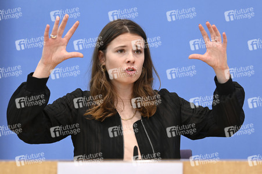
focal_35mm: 82
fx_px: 596
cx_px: 131
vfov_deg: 16.6
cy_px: 87
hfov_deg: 24.8
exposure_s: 1/800
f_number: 5
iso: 3200
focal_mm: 82
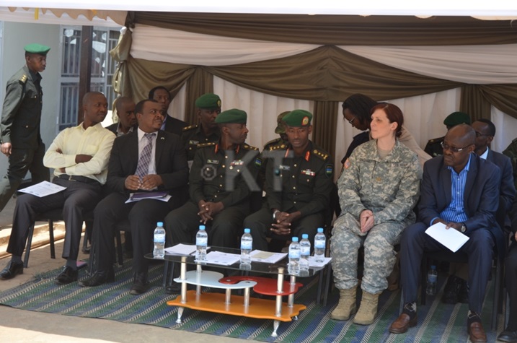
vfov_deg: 21.5
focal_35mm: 63
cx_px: 258
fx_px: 903
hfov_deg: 32.0
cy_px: 172
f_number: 5.6
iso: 200
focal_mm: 42
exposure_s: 1/250
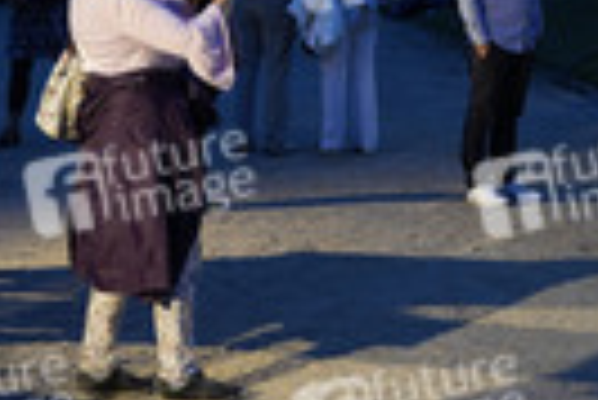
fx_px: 1580
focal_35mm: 95
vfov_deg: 14.3
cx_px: 470
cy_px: 72
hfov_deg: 21.2
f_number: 2.8
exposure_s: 1/60
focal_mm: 28
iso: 800
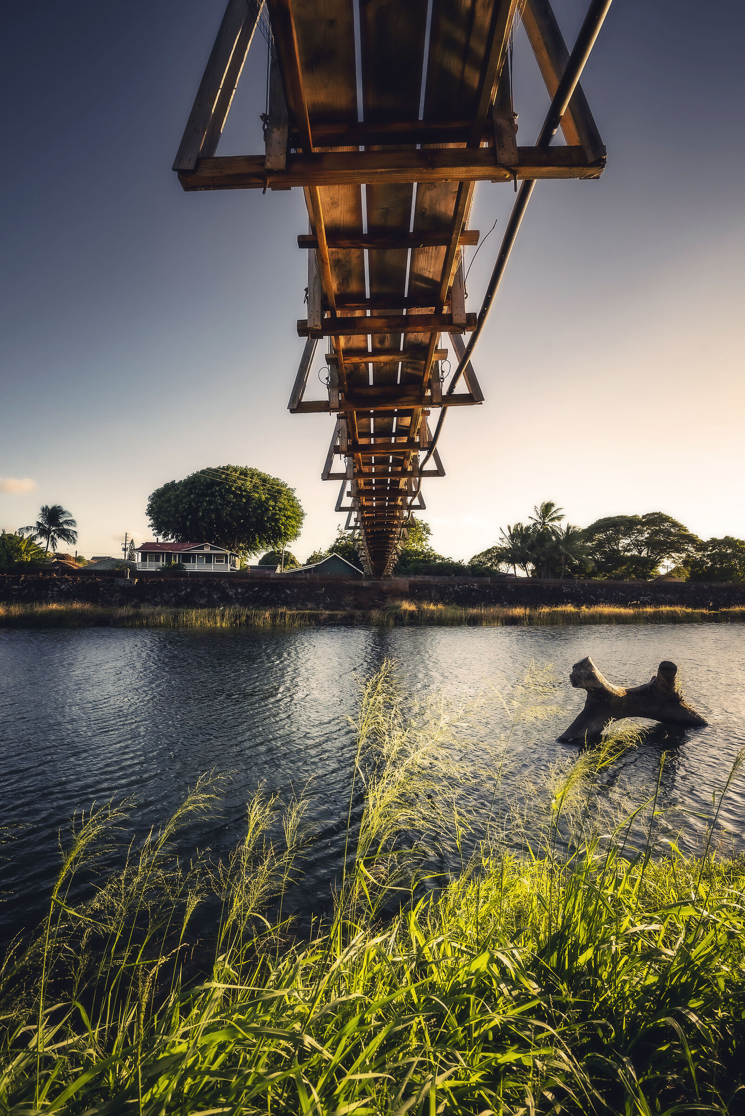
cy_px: 558
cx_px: 372
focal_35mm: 17
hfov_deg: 70.5
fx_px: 527
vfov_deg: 93.3
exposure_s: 1/400
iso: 250
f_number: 8
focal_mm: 17
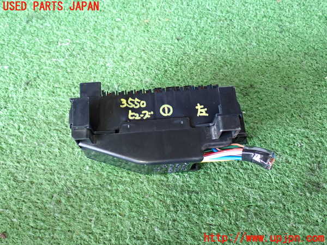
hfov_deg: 51.4
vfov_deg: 39.7
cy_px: 122
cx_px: 164
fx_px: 340
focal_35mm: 36
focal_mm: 6.37
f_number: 2.5
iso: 500
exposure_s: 1/40
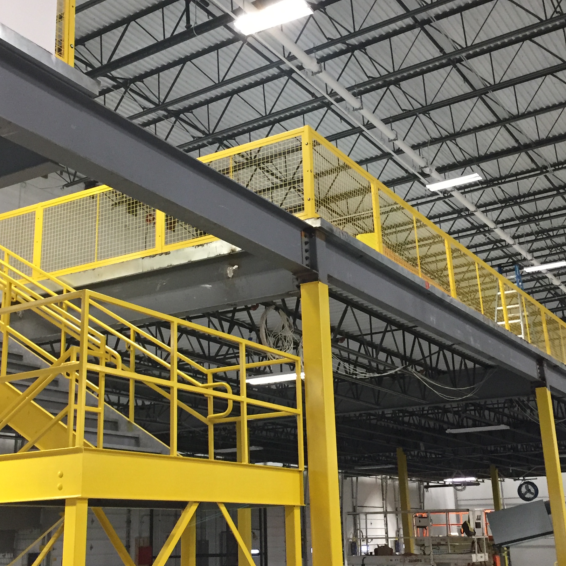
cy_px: 258
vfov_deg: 36.0
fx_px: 869
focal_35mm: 47
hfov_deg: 36.0
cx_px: 263
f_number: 2.2
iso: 160
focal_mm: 4.15
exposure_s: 1/30
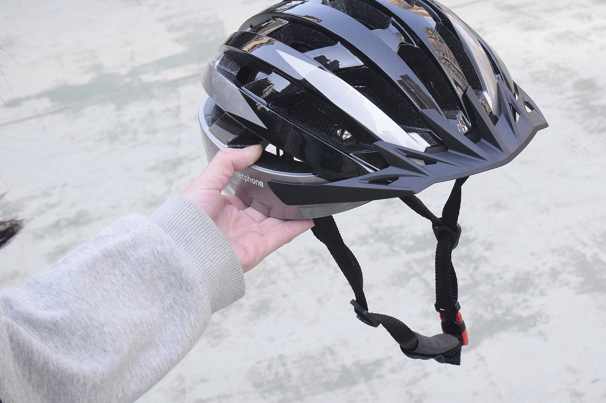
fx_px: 1710
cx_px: 366
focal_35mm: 102
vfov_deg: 13.5
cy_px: 161
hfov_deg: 20.1
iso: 3200
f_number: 13
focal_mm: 55
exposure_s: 1/640
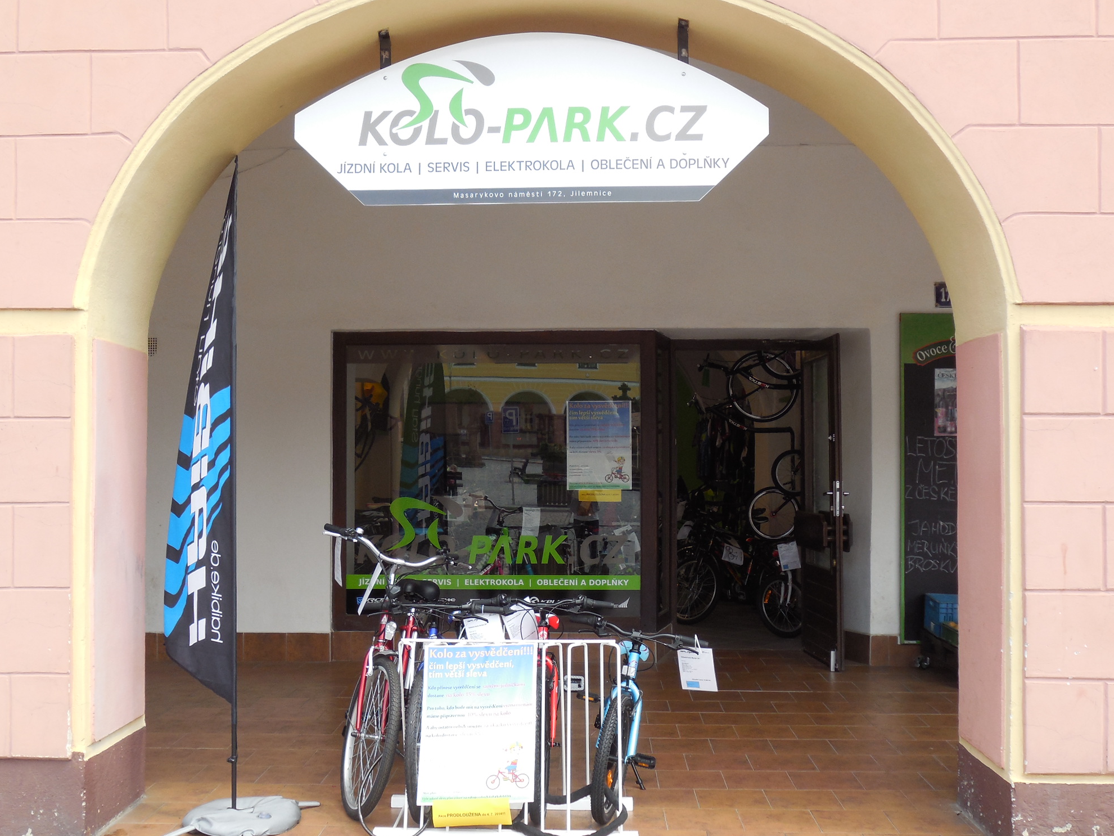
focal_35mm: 39
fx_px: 1255
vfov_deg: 36.8
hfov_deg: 47.8
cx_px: 524
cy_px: 432
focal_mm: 6
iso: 125
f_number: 3.9
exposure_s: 1/320
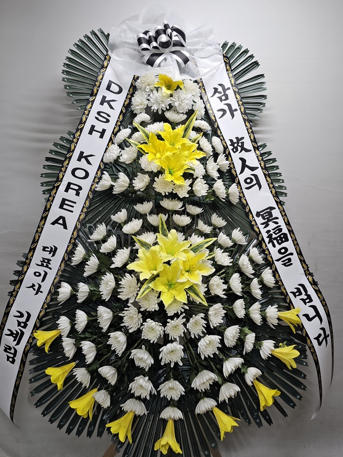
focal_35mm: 23
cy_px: 228
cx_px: 172
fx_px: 304
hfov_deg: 58.9
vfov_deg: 73.9
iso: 200
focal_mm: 6.3
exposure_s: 1/120
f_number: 1.7
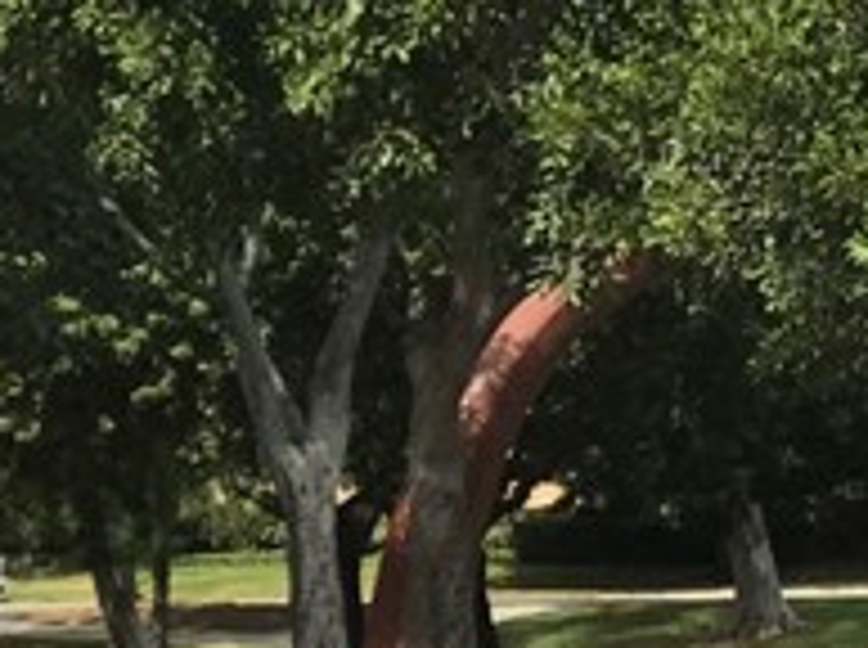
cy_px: -148
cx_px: 1893
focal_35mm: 303
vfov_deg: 4.9
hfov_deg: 6.3
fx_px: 7584
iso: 20
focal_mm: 6.6
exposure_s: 1/997
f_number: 2.8
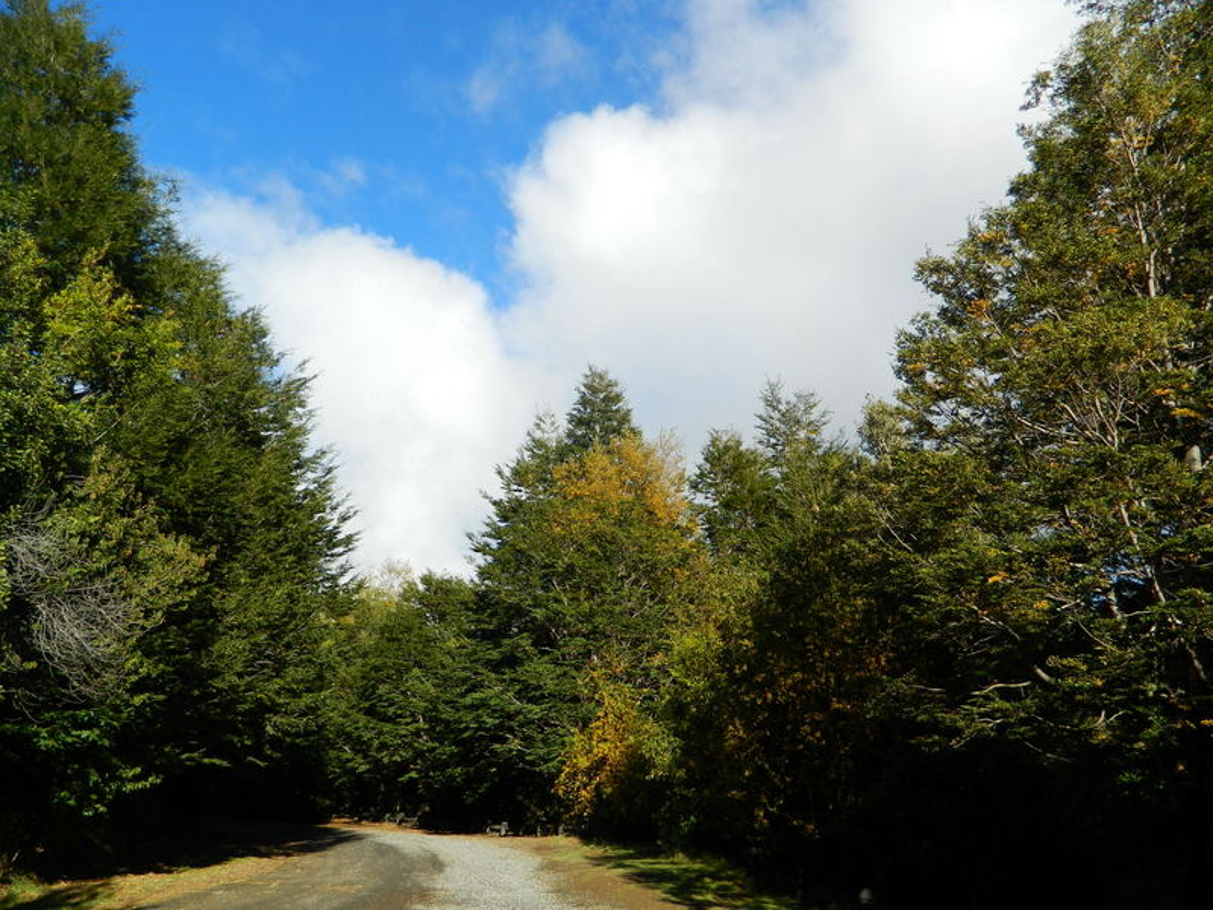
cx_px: 606
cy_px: 455
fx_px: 876
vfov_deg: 54.9
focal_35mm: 25
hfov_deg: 69.4
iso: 80
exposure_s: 1/640
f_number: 3.1
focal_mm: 4.5
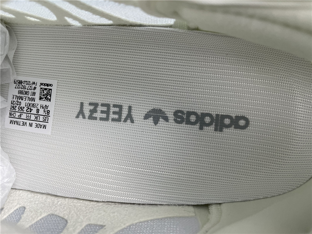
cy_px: 117
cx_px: 156
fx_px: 234
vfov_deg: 53.1
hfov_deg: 67.3
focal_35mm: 26
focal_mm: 4.2
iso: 80
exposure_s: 1/100
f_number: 1.6
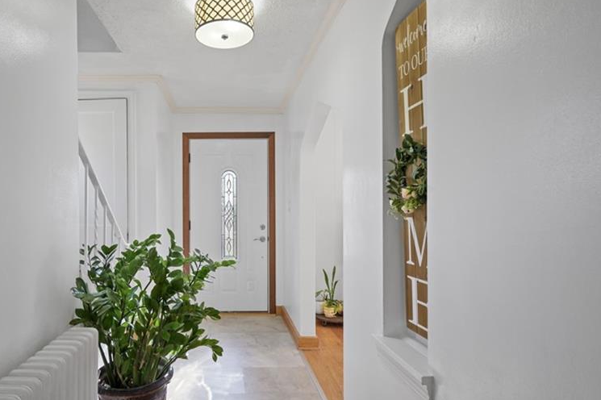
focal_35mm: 22
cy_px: 214
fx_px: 367
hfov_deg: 77.3
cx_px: 227
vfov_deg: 57.1
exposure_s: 1/8
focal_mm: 16
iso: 400
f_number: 8
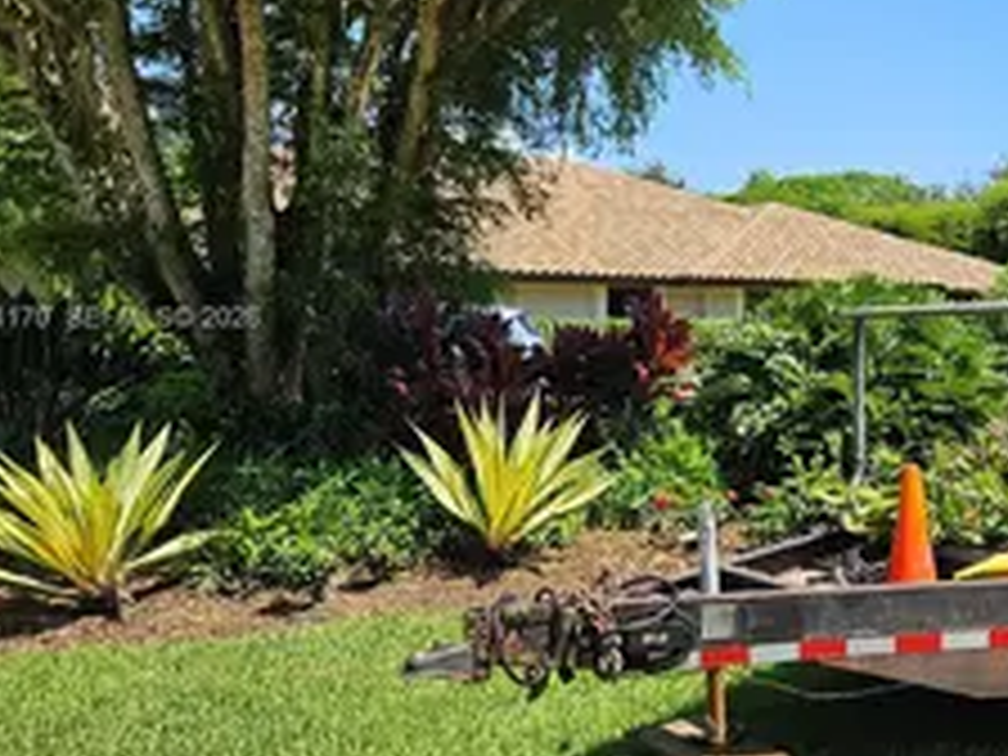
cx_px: 810
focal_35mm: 41
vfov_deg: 35.1
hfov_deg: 43.6
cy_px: 320
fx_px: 1194
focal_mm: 5.4
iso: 32
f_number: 1.8
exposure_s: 1/1677
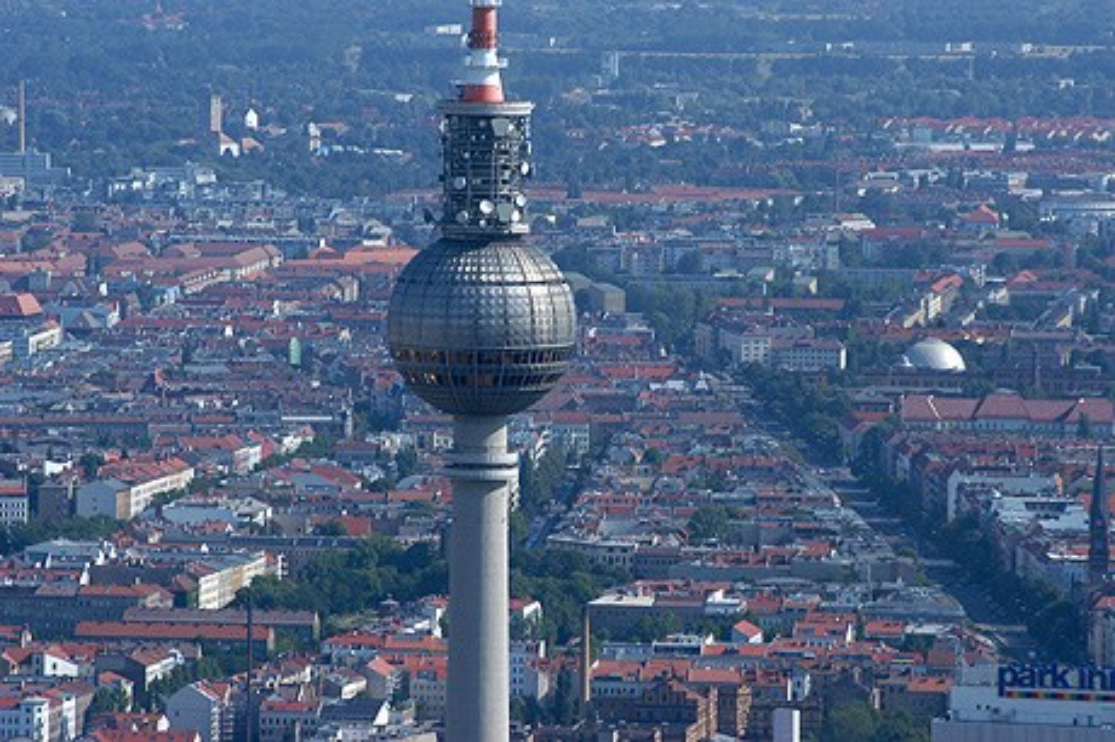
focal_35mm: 300
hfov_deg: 6.9
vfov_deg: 4.6
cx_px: 558
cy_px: 371
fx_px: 9285
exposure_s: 1/640
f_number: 6.3
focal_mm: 200
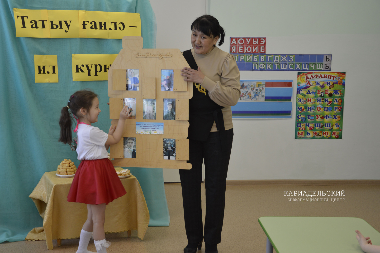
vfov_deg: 23.7
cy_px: 126
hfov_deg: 35.1
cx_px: 190
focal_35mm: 57
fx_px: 601
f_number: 4.5
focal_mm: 38
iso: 400
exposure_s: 1/80
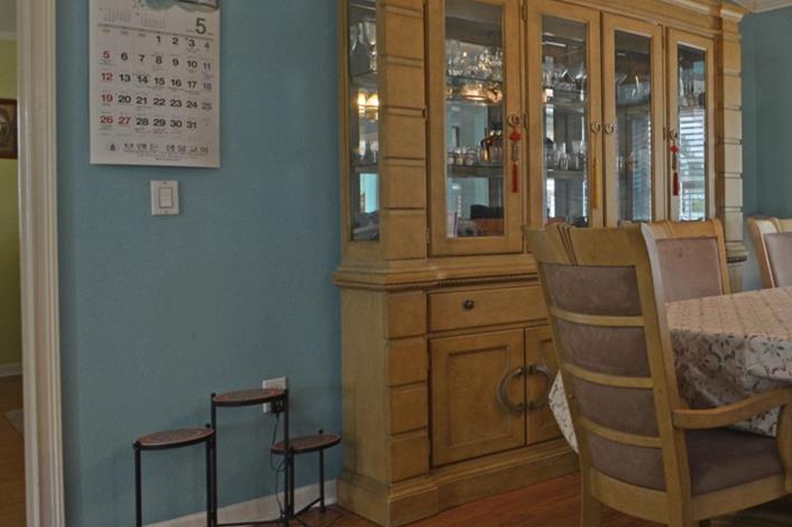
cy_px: 221
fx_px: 748
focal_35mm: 34
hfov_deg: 42.6
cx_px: 887
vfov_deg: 38.7
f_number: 13
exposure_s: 1/2
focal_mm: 10
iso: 100
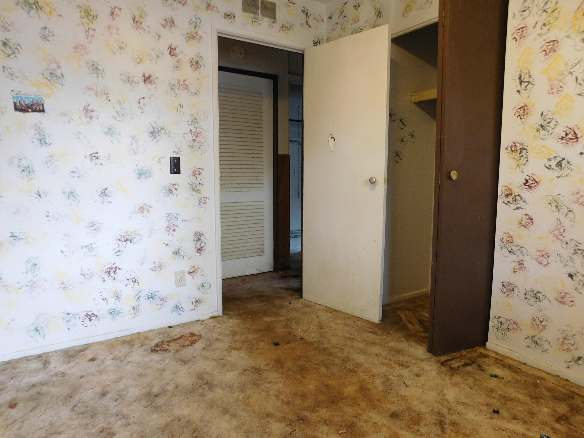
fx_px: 388
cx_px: 292
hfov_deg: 73.9
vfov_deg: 58.9
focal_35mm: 23
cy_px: 219
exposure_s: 1/10
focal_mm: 4
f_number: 3
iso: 400
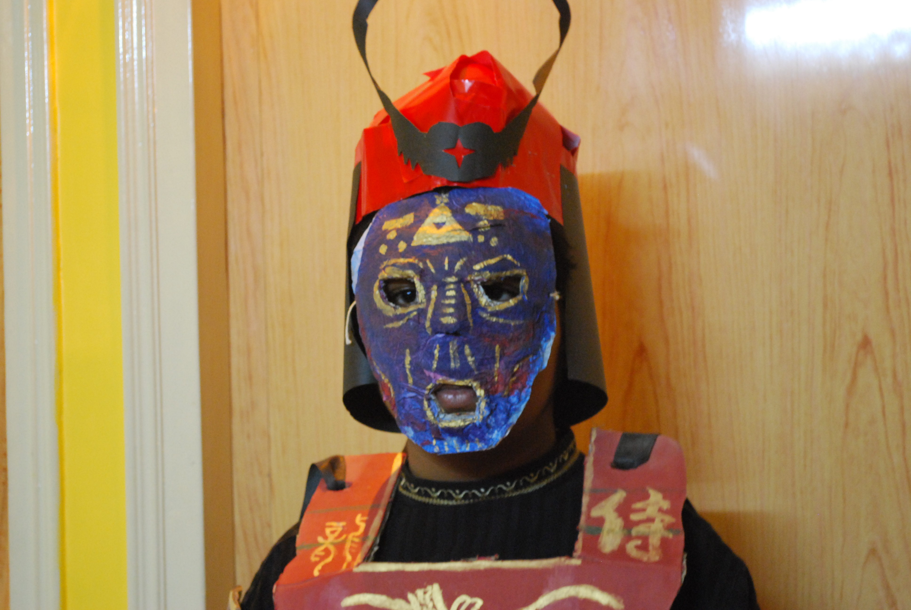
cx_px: 456
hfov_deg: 24.6
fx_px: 2090
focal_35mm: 82
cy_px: 305
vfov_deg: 16.6
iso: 1600
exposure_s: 1/4
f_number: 5.6
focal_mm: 55
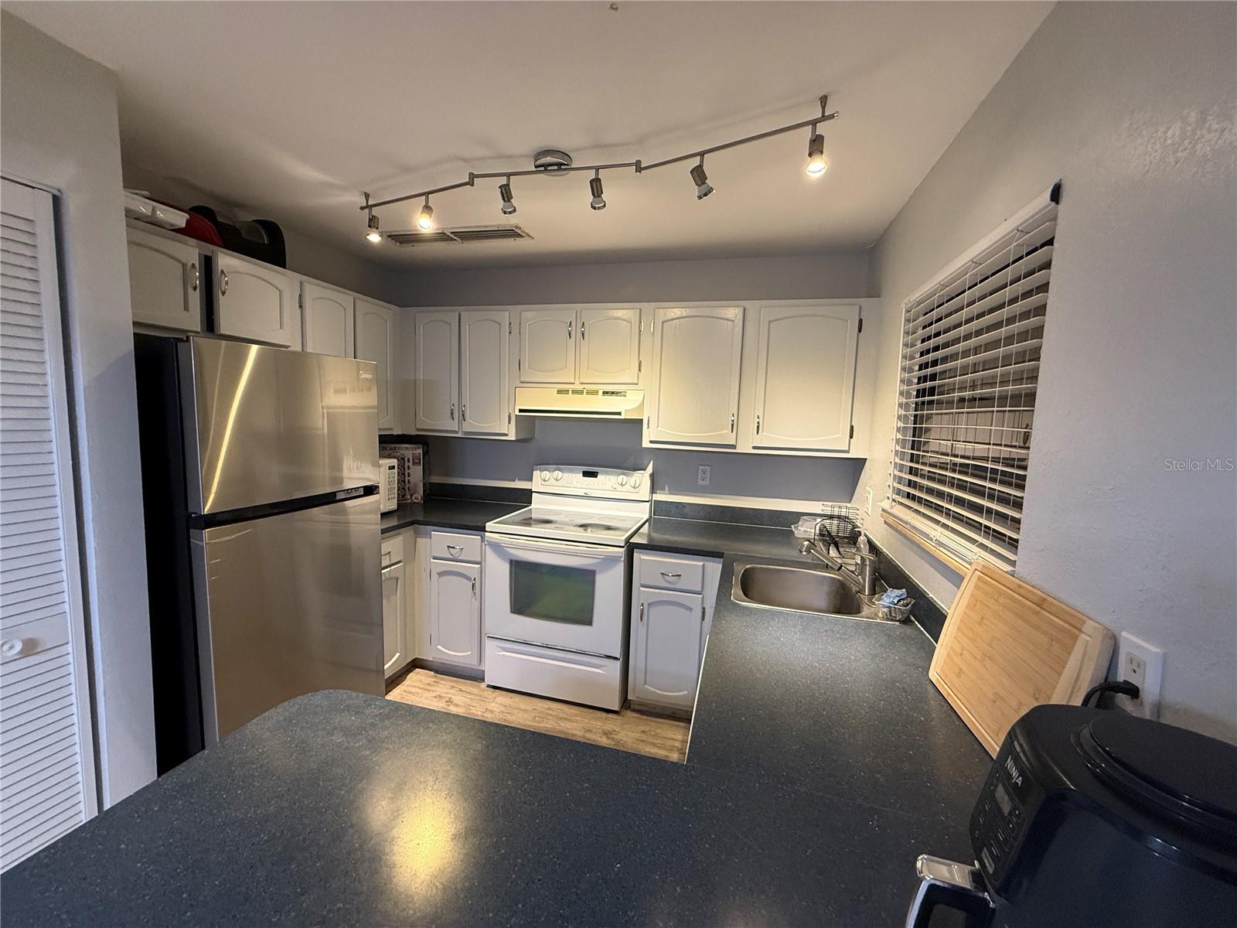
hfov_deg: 102.1
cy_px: 464
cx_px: 618
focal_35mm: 14
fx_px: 500
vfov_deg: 85.7
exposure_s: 1/60
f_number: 2.2
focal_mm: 2.22
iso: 250
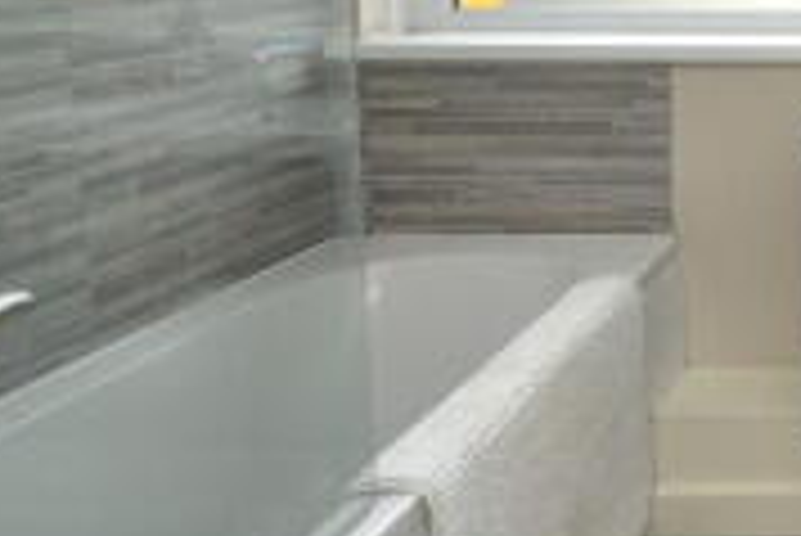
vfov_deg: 30.1
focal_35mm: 40
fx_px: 891
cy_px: -52
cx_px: 1035
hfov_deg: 34.6
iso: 800
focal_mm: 10
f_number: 7.1
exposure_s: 1/200
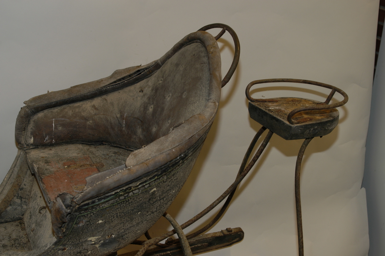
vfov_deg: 25.7
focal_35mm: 52
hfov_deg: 37.9
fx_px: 561
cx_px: 192
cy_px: 128
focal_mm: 35
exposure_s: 1/60
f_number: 5
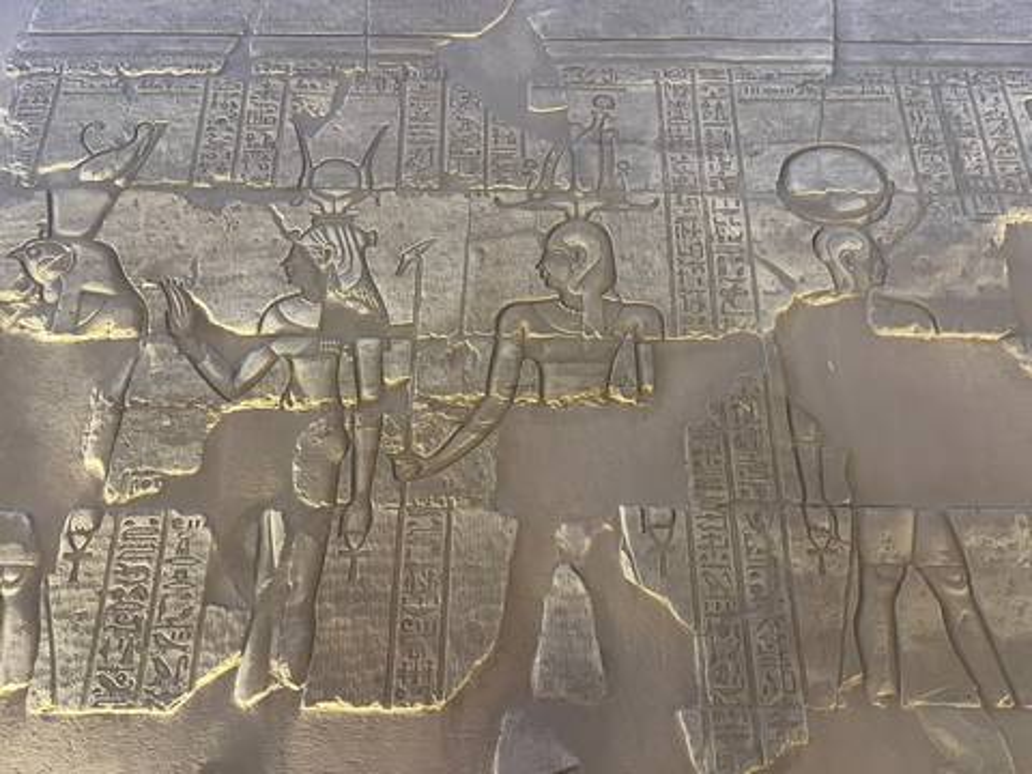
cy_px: 387
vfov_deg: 53.1
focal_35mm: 26
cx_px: 516
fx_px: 775
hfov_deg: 67.3
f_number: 1.6
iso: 400
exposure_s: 1/33
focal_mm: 5.1
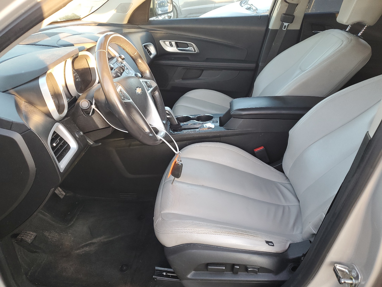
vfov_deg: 53.1
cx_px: 191
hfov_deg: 67.3
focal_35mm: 26
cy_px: 144
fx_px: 287
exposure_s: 1/120
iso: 87
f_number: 1.5
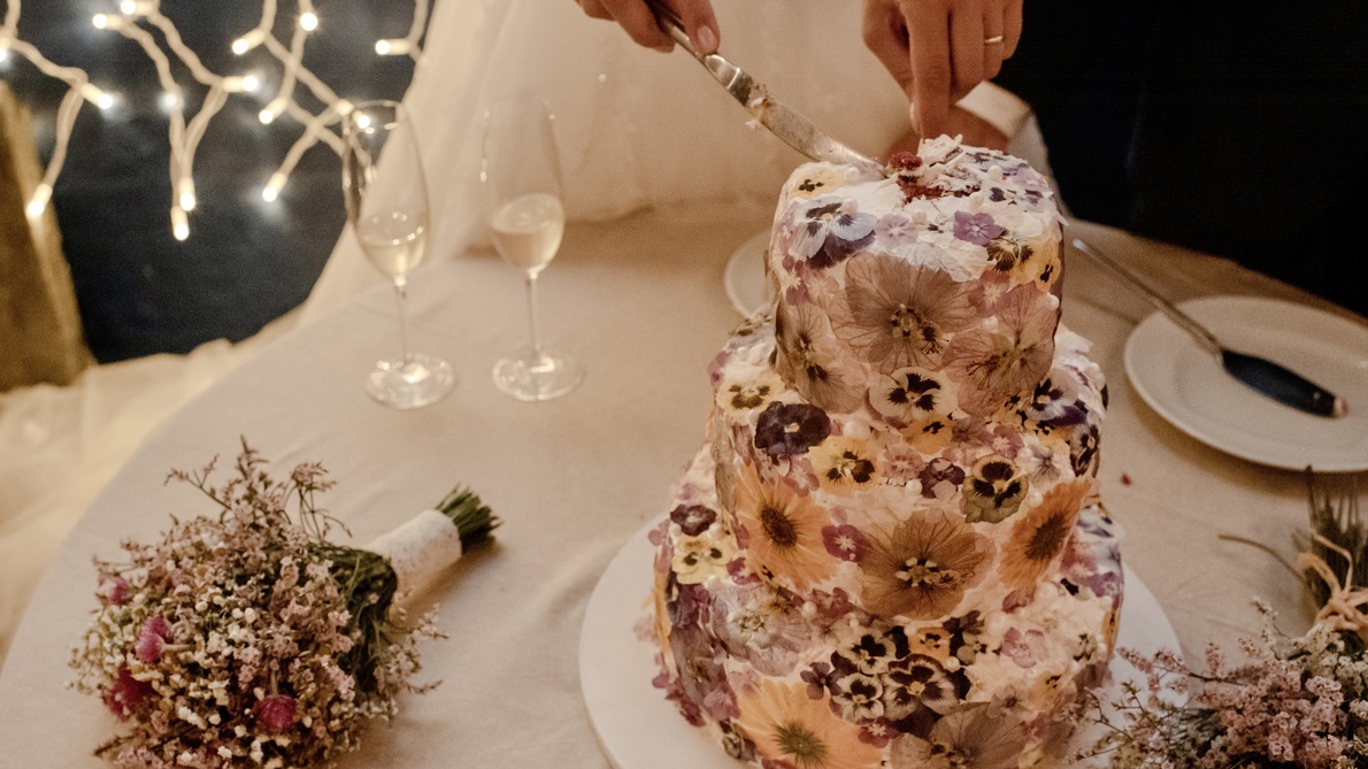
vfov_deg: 32.0
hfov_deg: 54.0
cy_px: 422
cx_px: 689
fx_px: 1342
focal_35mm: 37
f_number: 2.5
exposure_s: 1/125
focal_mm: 35
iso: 8000
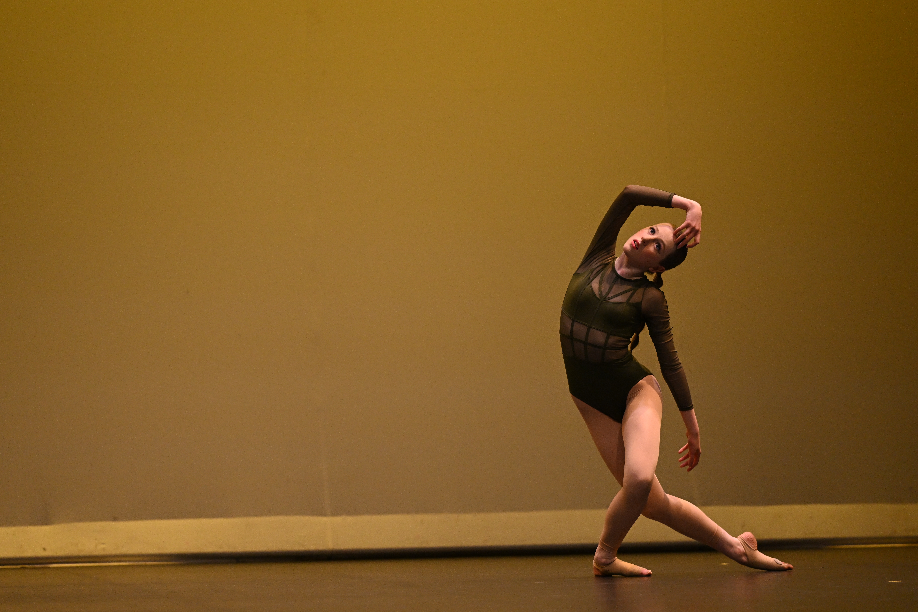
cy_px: 306
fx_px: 6120
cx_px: 459
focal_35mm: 240
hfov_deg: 8.6
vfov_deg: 5.7
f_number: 2.8
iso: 3200
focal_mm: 240
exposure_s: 1/1000
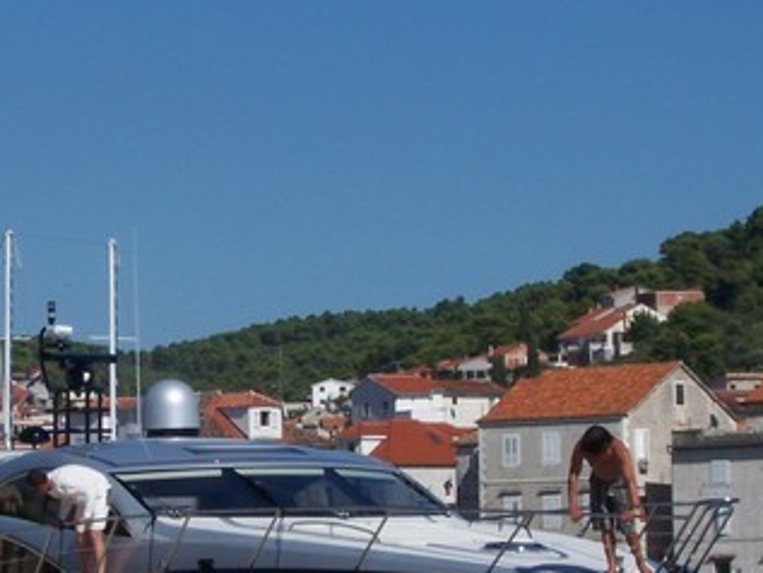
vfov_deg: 7.7
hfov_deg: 10.3
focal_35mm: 192
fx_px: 4234
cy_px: 360
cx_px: 154
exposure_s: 1/640
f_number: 7.1
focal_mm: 14.9
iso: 80
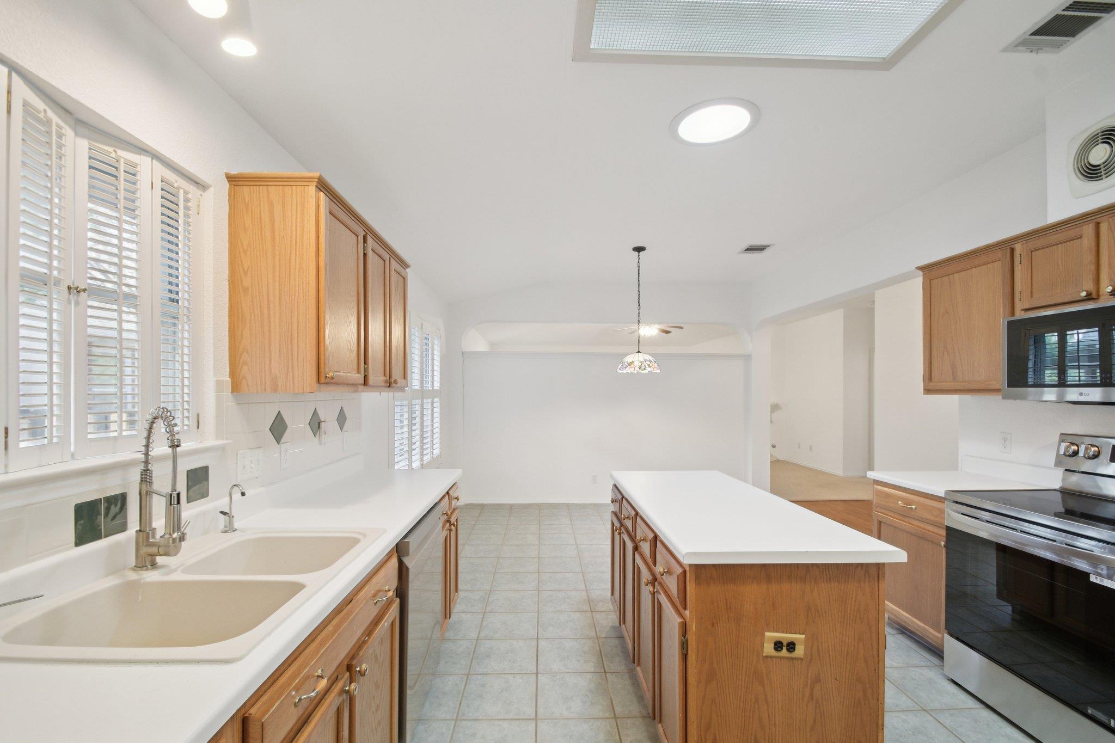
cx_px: 558
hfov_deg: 100.4
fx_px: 465
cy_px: 372
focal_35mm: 15
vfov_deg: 77.3
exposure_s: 1/8
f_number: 8
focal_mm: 10
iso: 400
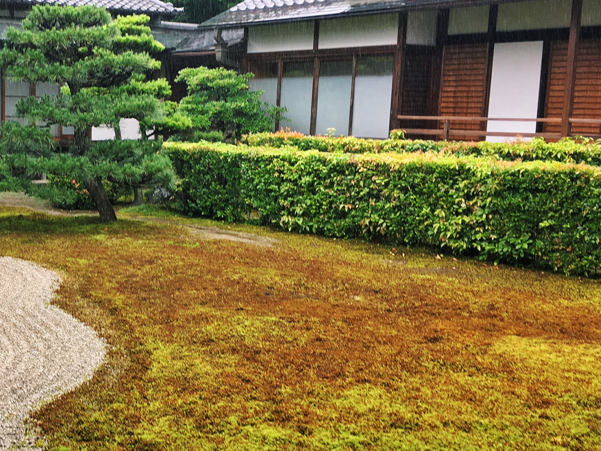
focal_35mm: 53
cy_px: 238
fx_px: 920
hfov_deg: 34.2
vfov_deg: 27.5
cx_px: 59
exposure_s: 1/60
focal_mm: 4.15
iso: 25
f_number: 2.2
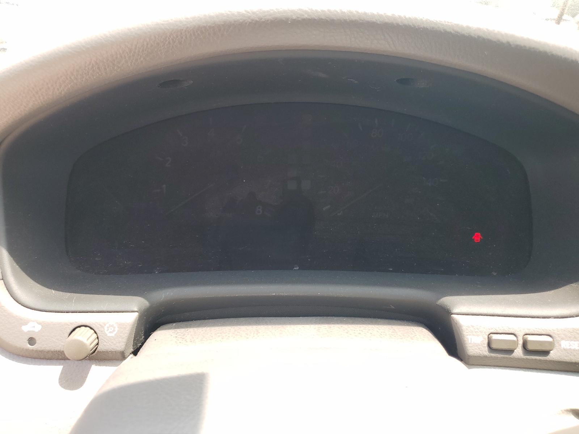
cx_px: 290
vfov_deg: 53.1
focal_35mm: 26
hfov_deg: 67.3
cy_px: 217
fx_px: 435
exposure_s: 1/200
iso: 50
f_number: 1.5
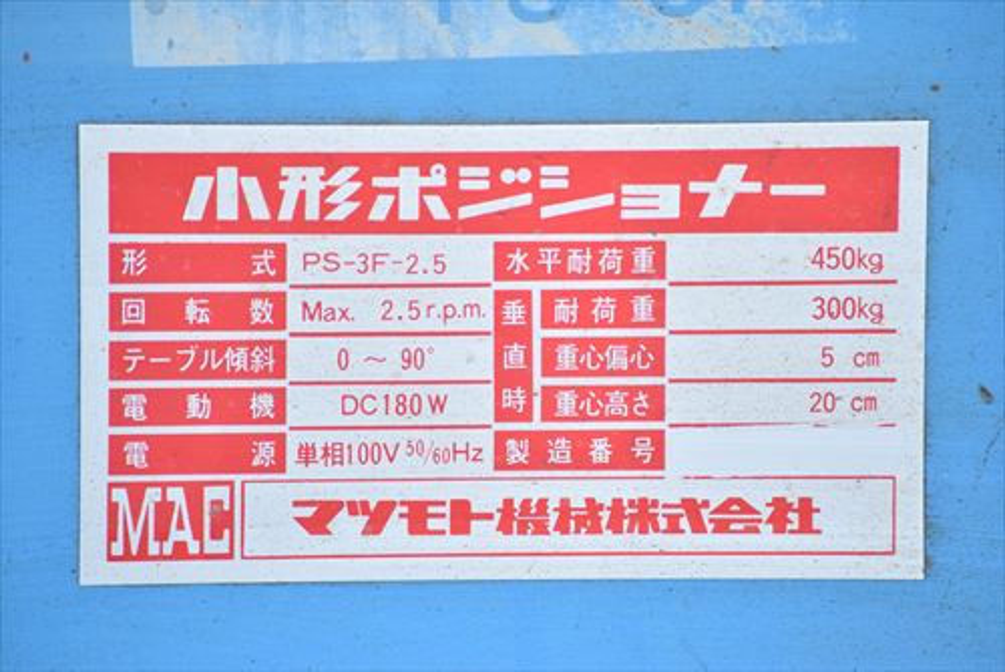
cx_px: 502
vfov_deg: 3.5
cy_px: 336
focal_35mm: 390
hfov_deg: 5.3
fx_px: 10893
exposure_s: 1/800
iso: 1250
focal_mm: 260
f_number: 6.3
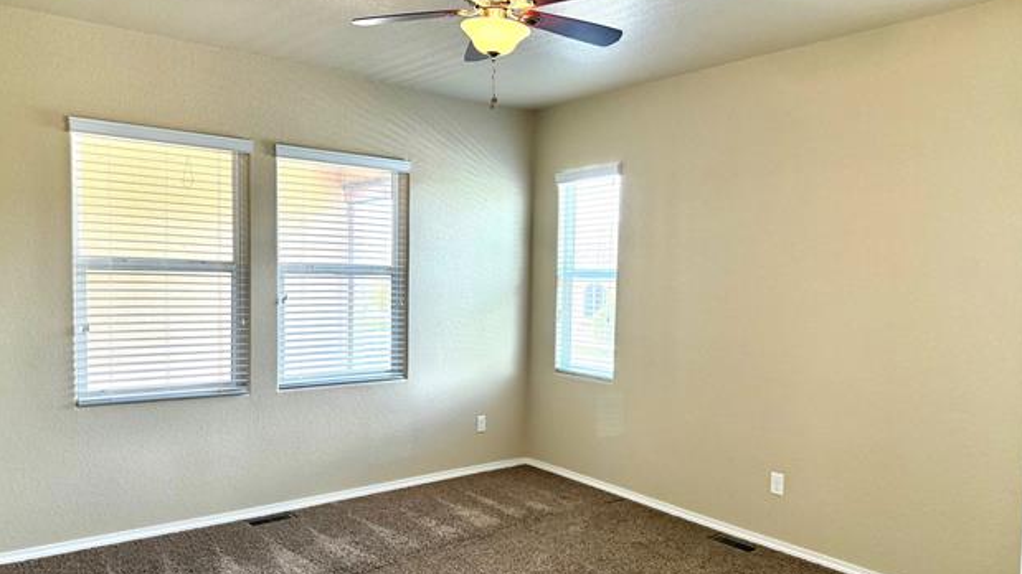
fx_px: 732
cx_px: 500
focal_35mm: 27
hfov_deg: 69.9
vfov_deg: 42.8
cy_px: 318
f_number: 1.78
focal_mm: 6.76
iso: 200
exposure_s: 1/148
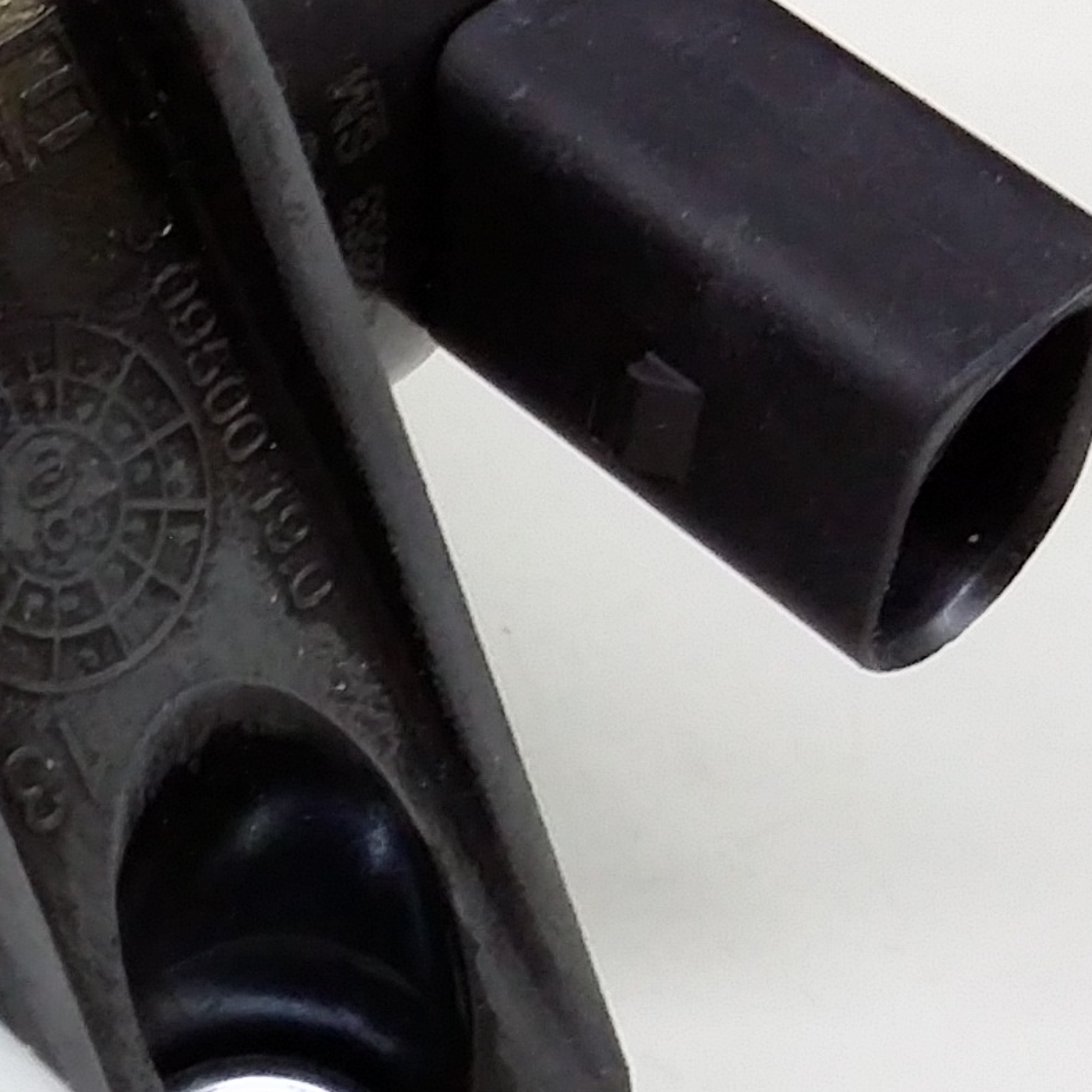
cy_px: 646
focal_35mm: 117
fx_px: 4176
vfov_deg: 14.9
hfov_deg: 14.1
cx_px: -494
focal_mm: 3.4
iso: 160
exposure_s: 1/15
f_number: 2.4
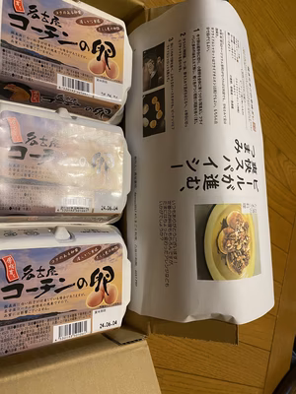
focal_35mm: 26
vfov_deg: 67.3
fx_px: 296
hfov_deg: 53.1
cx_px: 148
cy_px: 197
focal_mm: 4.25
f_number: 1.8
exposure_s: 1/50
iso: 400
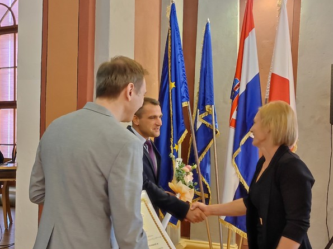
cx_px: 108
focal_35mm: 43
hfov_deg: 43.2
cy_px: 155
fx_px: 413
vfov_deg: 33.4
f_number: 1.79
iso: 1424
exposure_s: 1/25
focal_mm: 4.7
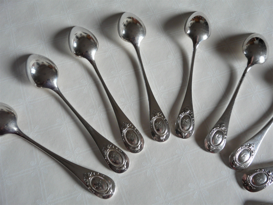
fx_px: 221
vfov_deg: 49.7
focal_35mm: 28
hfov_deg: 63.4
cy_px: 102
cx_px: 136
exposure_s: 1/30
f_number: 2.8
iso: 100
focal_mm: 4.6
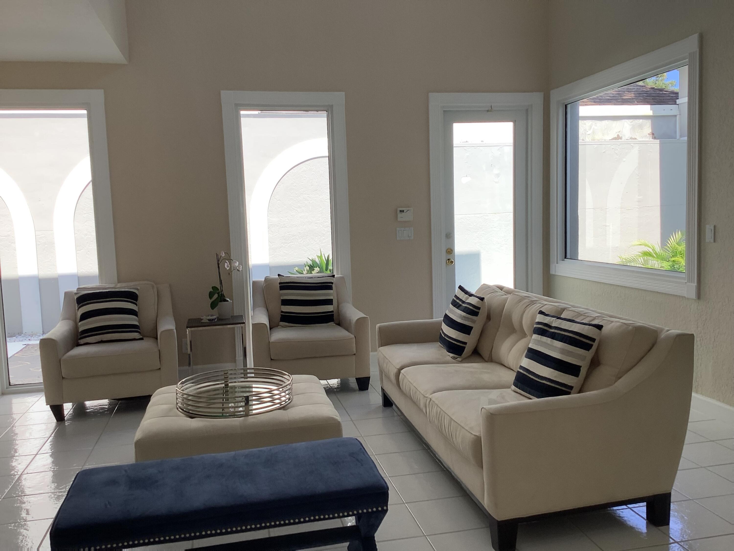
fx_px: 657
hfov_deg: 58.4
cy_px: 276
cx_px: 367
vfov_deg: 45.4
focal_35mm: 31
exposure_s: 1/120
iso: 40
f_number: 2.4
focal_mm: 3.3
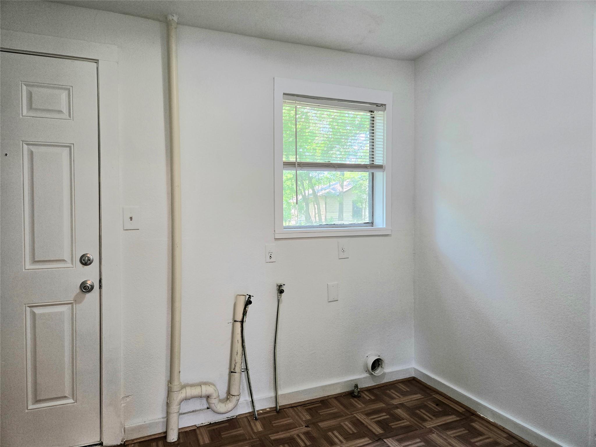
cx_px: 298
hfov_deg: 73.9
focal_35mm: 23
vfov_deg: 58.9
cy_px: 224
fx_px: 396
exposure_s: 1/120
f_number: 1.8
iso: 200
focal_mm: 5.4
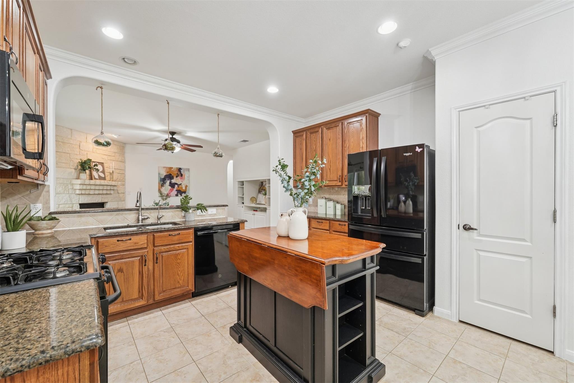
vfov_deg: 81.2
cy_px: 192
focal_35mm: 14
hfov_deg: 104.3
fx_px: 223
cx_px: 287
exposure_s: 1/8
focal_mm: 14
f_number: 8
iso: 400
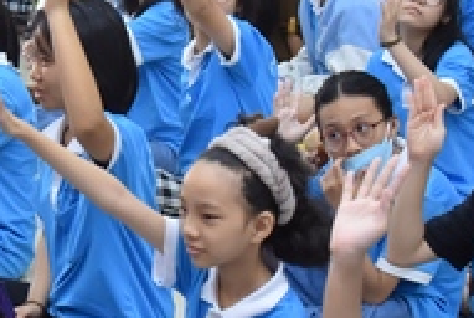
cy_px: 152
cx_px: 57
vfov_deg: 10.7
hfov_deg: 15.7
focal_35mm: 129
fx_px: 1701
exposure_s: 1/100
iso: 1600
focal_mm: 38
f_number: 4.5
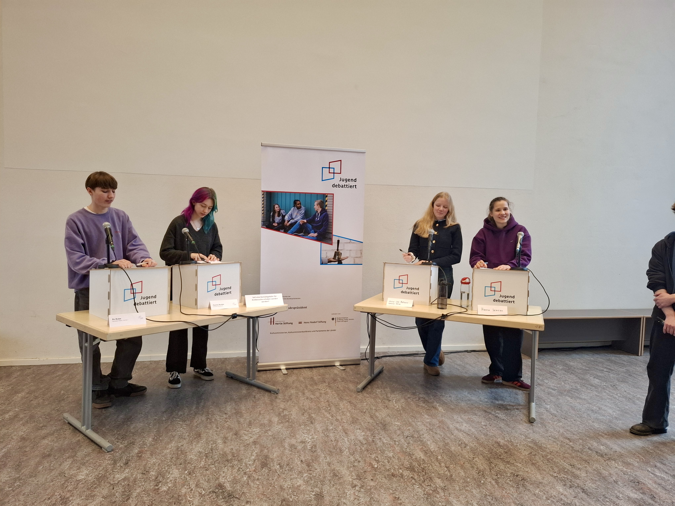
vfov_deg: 58.9
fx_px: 448
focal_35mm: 23
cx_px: 338
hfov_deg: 73.9
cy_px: 253
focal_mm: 5.54
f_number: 1.8
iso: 200
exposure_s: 1/50
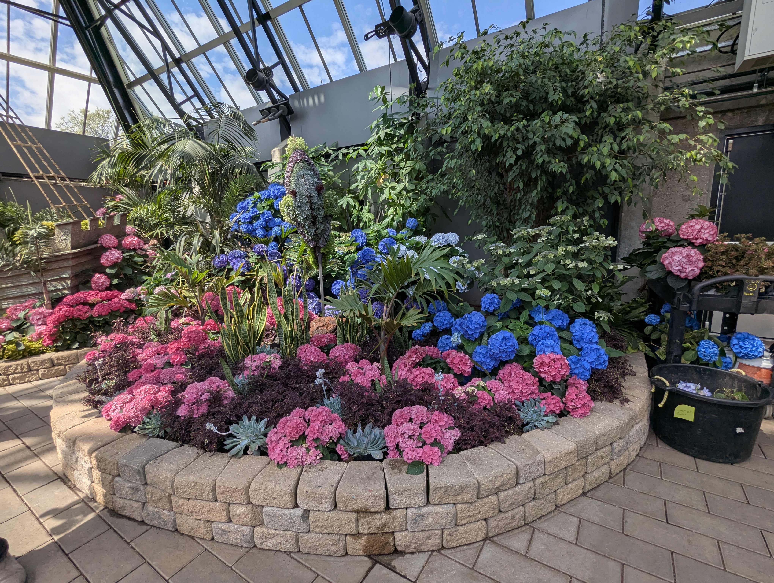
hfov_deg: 94.4
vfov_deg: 78.2
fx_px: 358
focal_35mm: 16
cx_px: 387
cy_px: 292
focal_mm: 2.35
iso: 46
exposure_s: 1/775
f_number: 2.2
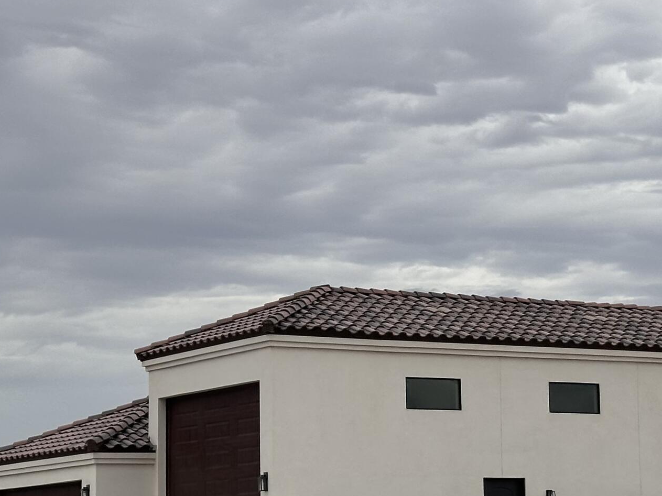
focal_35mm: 114
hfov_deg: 17.3
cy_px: 288
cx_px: 401
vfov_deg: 13.0
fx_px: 2180
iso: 64
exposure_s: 1/1565
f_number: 1.78
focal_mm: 6.86
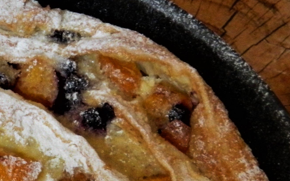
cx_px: -76
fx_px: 1201
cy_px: 323
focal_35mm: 152
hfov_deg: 13.3
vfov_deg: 8.3
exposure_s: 1/25
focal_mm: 8.4
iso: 400
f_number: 3.6
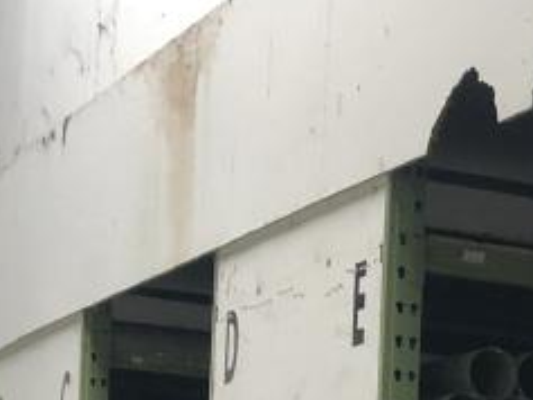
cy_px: 658
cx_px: 702
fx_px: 2326
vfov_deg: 9.5
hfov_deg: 12.6
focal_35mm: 151
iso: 32
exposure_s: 1/30
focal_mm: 3.99
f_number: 1.8
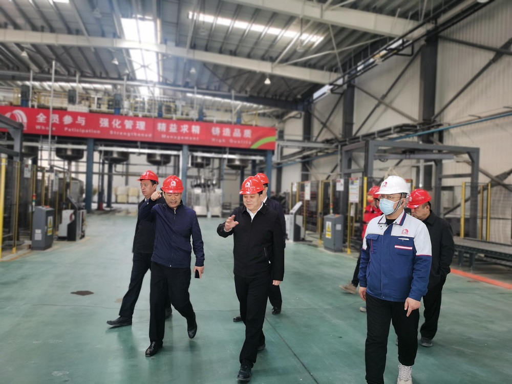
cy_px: 192
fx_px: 399
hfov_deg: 65.3
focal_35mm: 27
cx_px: 256
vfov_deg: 51.4
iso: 125
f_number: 1.8
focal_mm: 5.58
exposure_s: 1/100
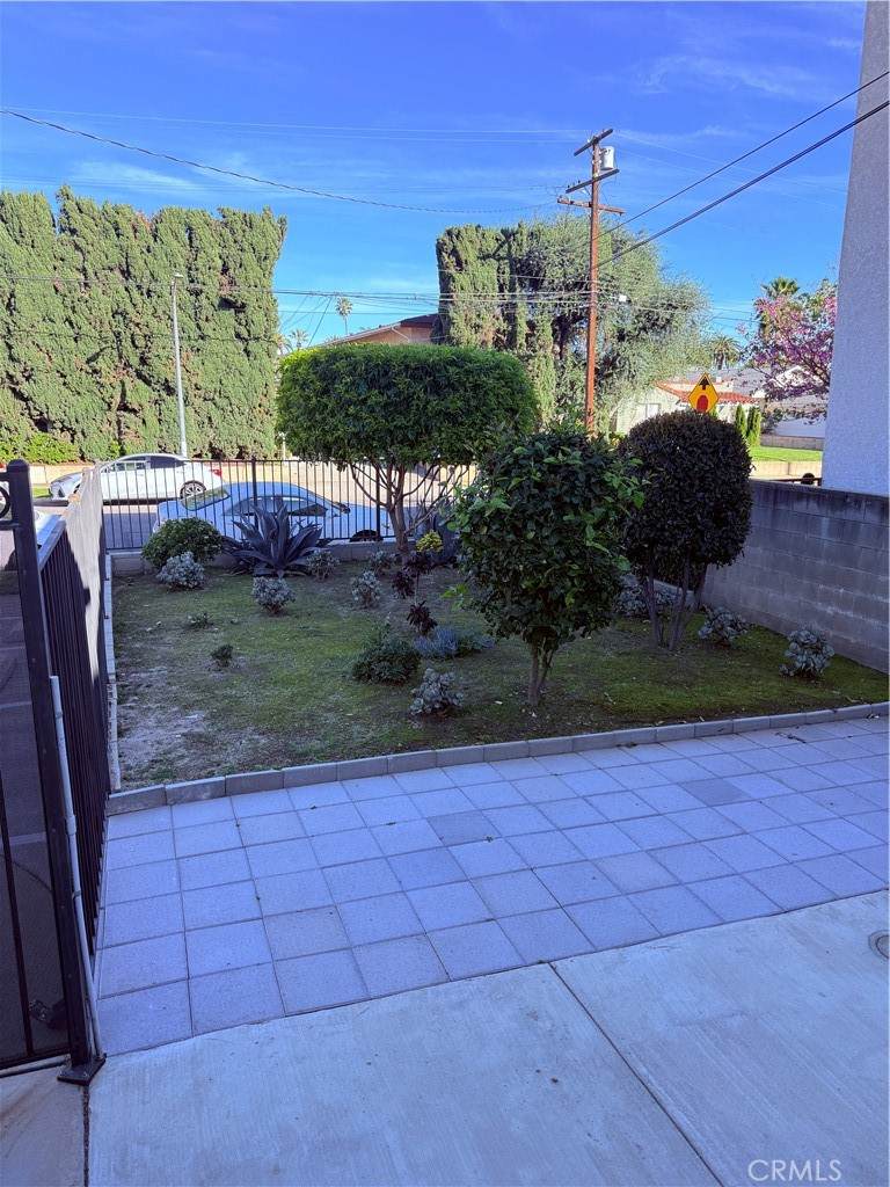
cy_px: 594
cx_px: 445
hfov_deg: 56.8
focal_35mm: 24
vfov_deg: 71.6
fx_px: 823
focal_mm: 6.76
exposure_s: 1/742
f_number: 1.78
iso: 100
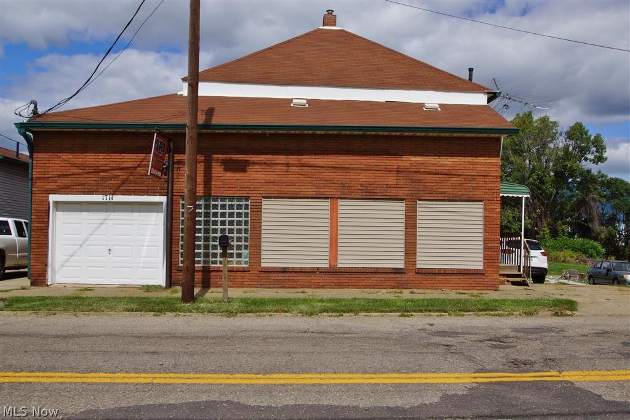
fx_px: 630
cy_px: 210
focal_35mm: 36
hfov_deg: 53.1
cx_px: 315
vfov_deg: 36.8
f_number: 13
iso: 100
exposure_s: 1/250
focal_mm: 24
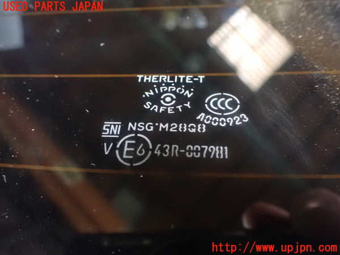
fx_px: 295
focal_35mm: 30
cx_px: 170
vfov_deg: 46.8
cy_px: 128
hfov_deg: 60.0
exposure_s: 1/30
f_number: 2.3
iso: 1600
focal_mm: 5.4
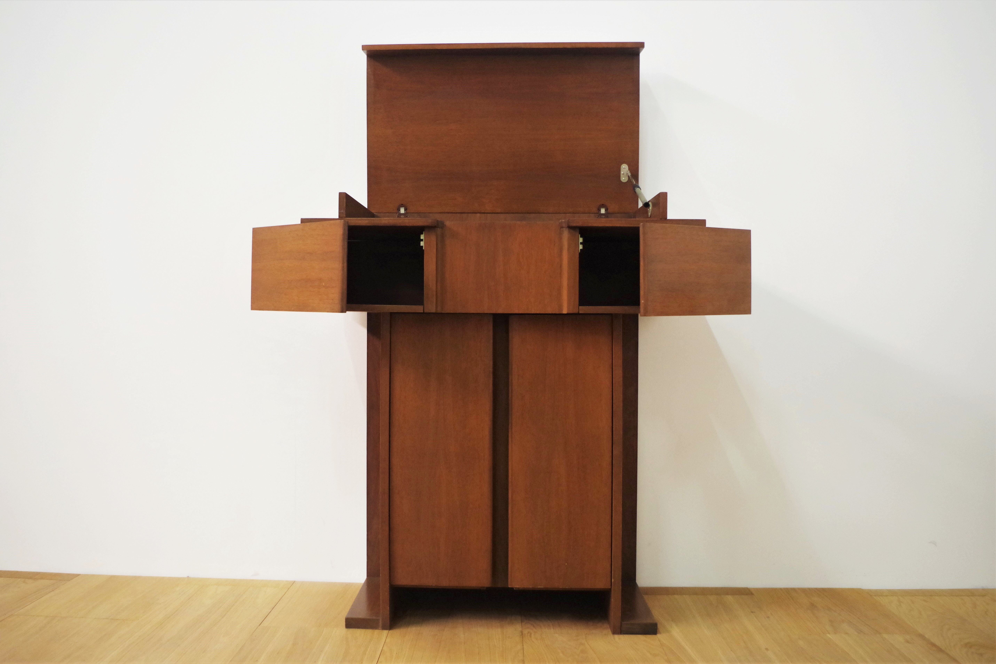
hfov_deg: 61.9
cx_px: 498
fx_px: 830
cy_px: 332
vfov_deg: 43.6
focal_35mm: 30
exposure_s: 1/60
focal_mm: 20
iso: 1600
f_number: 4
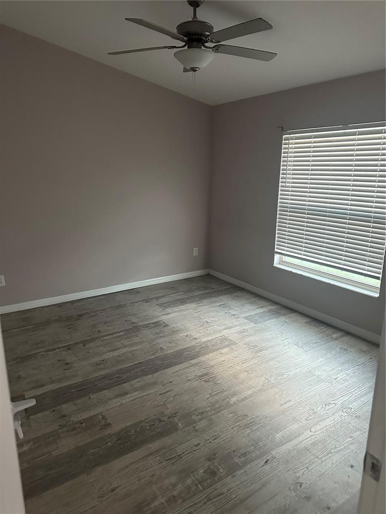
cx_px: 193
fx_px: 357
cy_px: 257
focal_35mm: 24
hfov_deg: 56.8
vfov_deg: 71.6
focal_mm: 6.86
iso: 1000
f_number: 1.78
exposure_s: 1/58
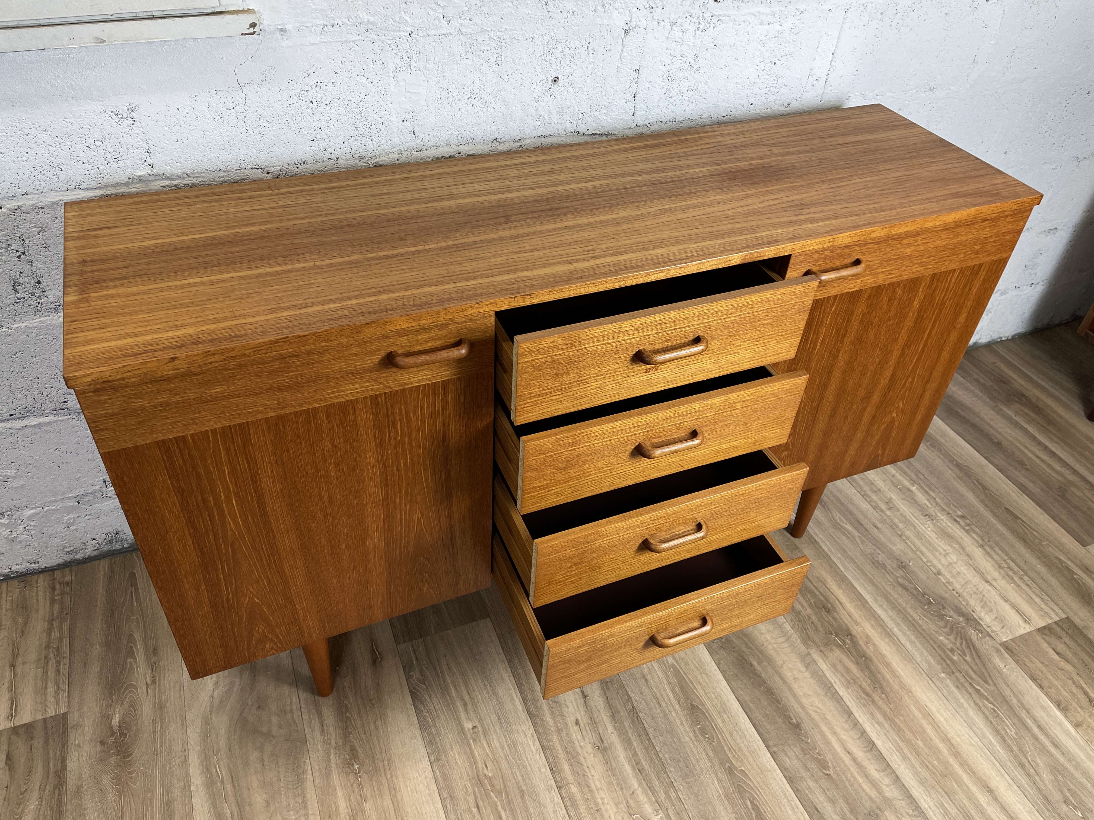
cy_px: 410
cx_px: 547
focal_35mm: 26
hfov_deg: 67.3
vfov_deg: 53.1
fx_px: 822
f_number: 1.6
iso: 100
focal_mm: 4.2
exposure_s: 1/100
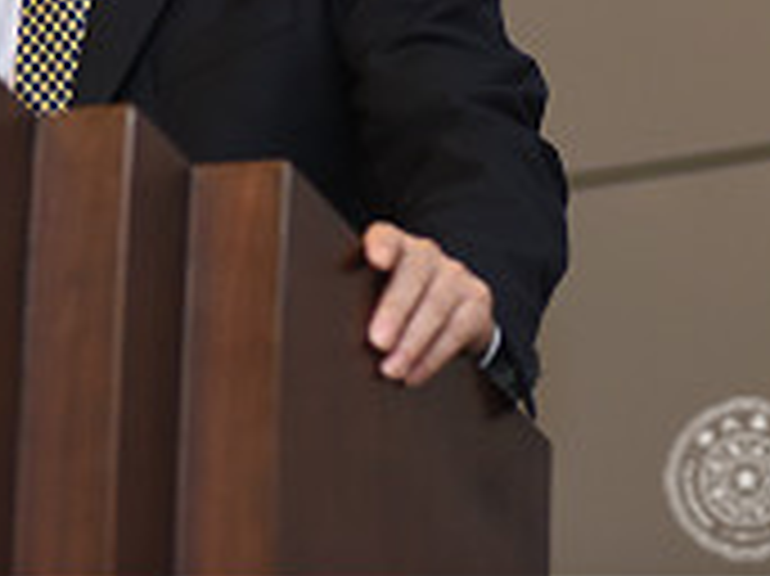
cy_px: -169
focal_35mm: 380
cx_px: 126
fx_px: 8447
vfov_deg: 3.9
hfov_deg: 5.2
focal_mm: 135
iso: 1600
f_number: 2.8
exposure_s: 1/200
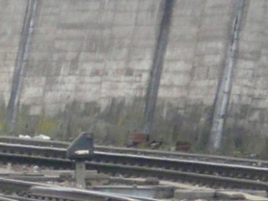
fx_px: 14072
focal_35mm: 1816
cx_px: -211
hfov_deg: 1.1
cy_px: -46
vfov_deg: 0.8
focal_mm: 82.8
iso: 400
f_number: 4.2
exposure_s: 1/250
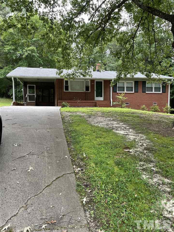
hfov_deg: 53.1
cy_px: 116
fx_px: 174
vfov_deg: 67.3
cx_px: 87
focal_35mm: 26
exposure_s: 1/121
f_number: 1.6
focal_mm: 4.2
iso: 80
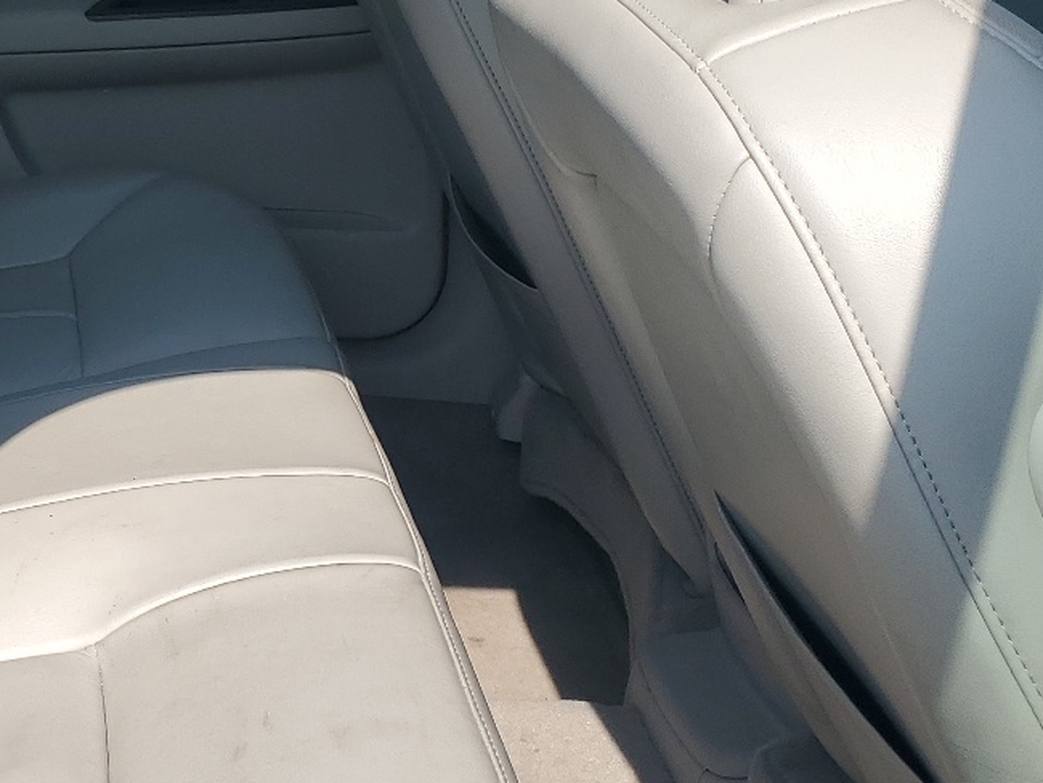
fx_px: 1929
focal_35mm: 64
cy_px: 286
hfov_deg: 28.6
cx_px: 32
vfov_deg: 22.9
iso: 50
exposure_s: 1/2000
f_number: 1.5
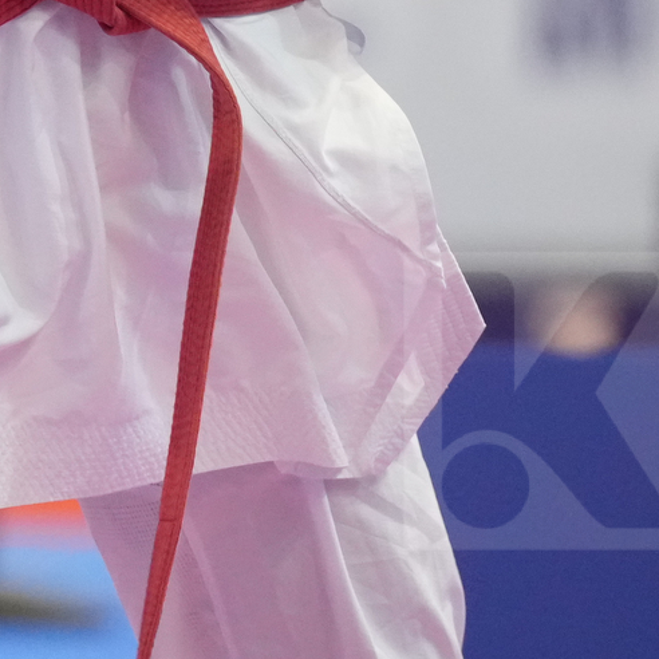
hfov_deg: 2.1
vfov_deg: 2.1
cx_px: -552
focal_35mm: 837
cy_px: -179
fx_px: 18028
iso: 5000
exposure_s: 1/1000
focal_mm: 194
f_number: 2.8
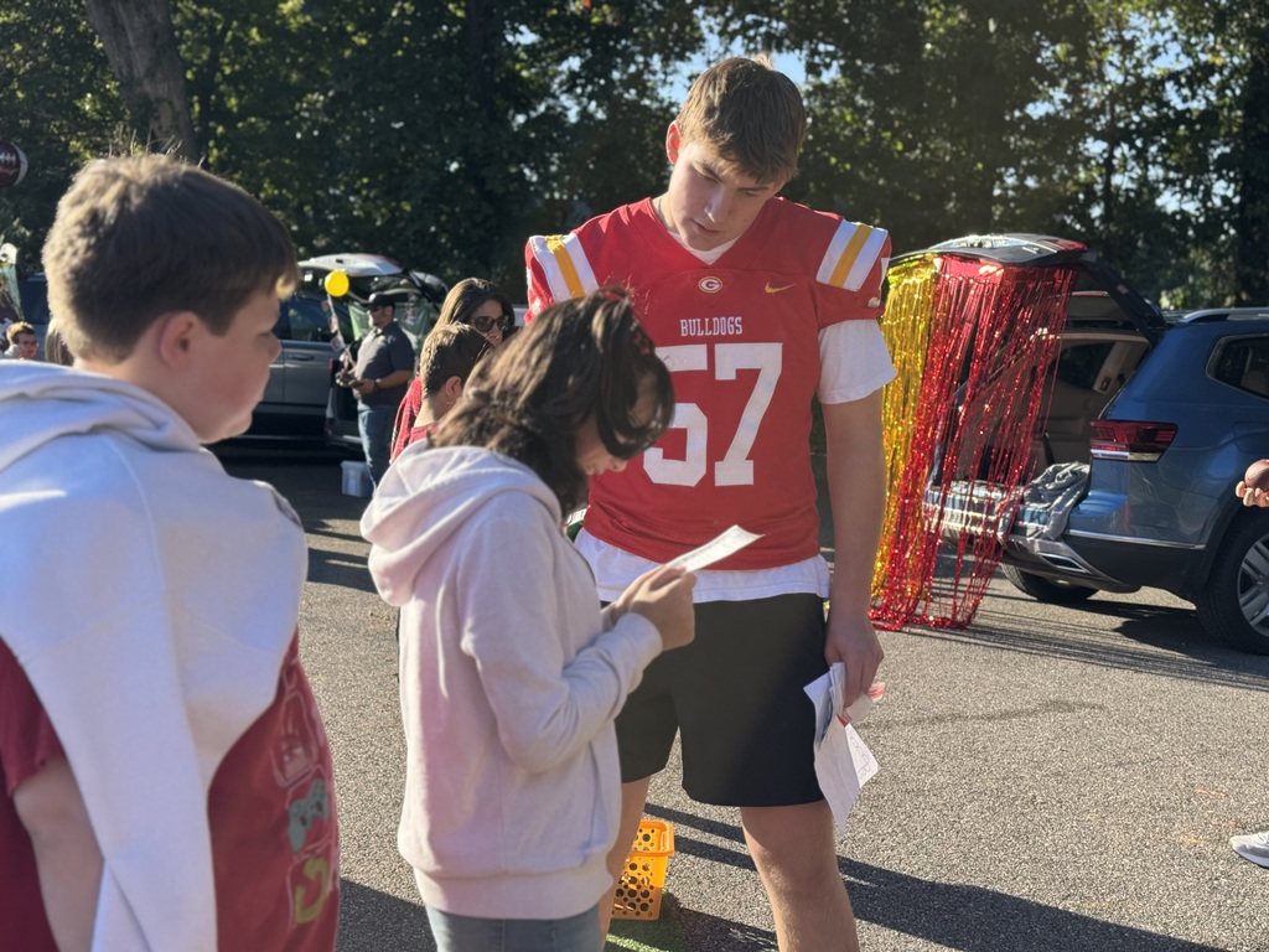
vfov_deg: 30.3
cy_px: 476
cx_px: 634
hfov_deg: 39.7
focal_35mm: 48
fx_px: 1760
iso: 64
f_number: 1.78
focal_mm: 6.76
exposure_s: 1/1312
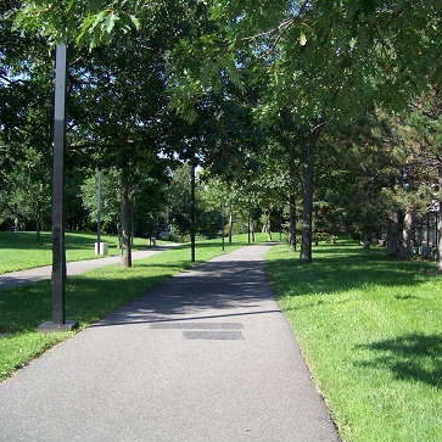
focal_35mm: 43
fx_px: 621
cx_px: 267
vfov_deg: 39.2
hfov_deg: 39.0
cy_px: 223
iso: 70
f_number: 2.8
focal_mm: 5.85
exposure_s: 1/400
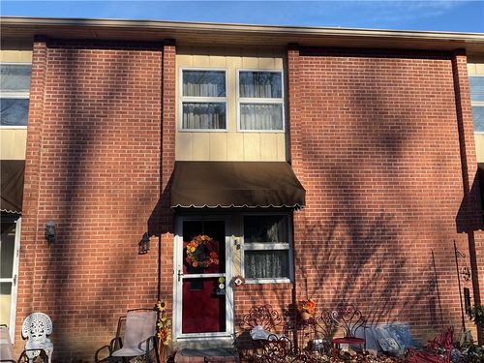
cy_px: 182
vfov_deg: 48.2
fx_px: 405
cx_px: 242
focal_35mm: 29
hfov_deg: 61.7
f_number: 1.8
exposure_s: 1/620
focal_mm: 3
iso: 16
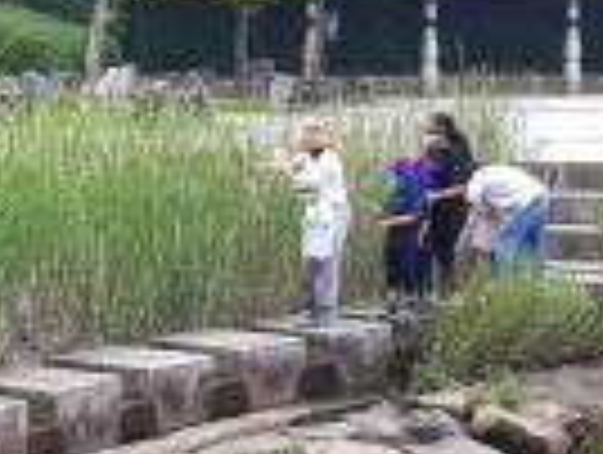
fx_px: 2024
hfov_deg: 15.8
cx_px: -248
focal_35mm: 116
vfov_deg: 12.8
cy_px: 229
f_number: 1.7
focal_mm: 4.3
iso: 40
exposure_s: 1/376
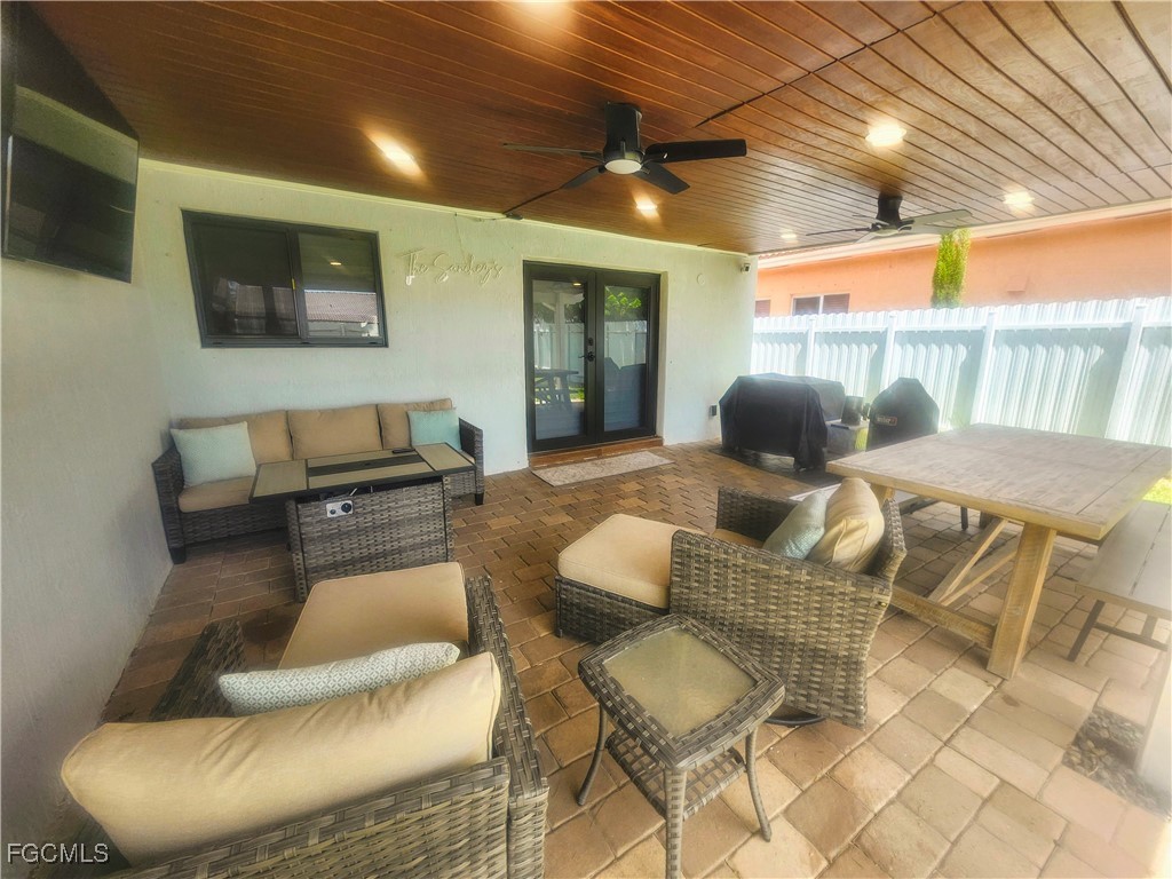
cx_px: 586
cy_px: 440
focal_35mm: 13
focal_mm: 1.74
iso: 40
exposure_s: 1/206
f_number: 2.2
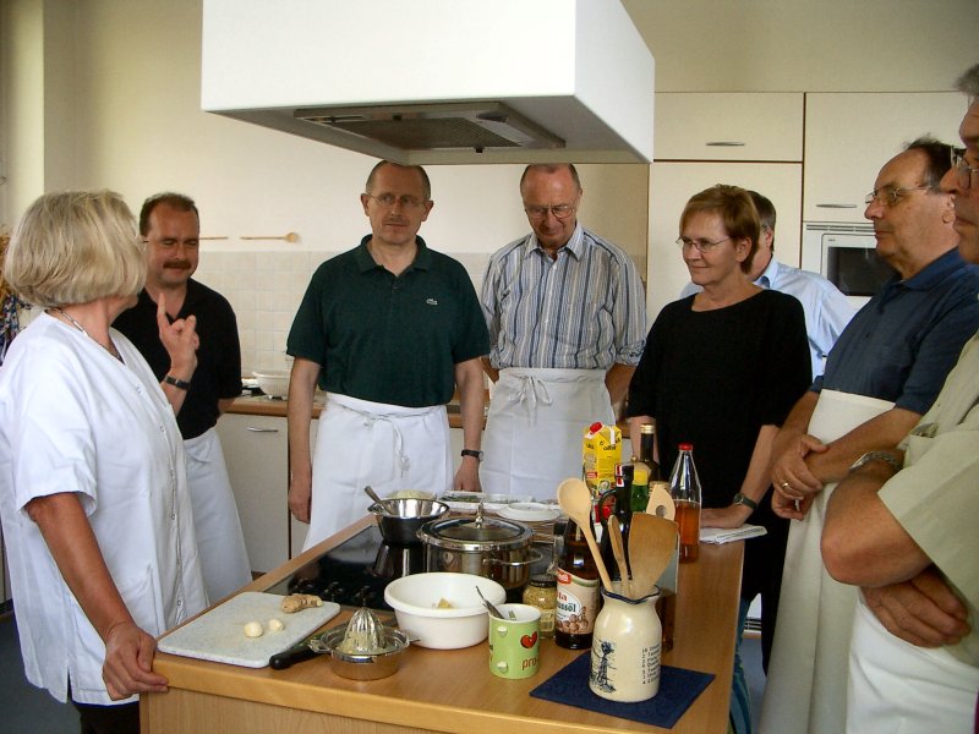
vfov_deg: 40.7
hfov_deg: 52.6
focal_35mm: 35
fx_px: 990
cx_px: 490
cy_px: 367
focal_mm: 5.8
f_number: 2.6
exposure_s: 1/40
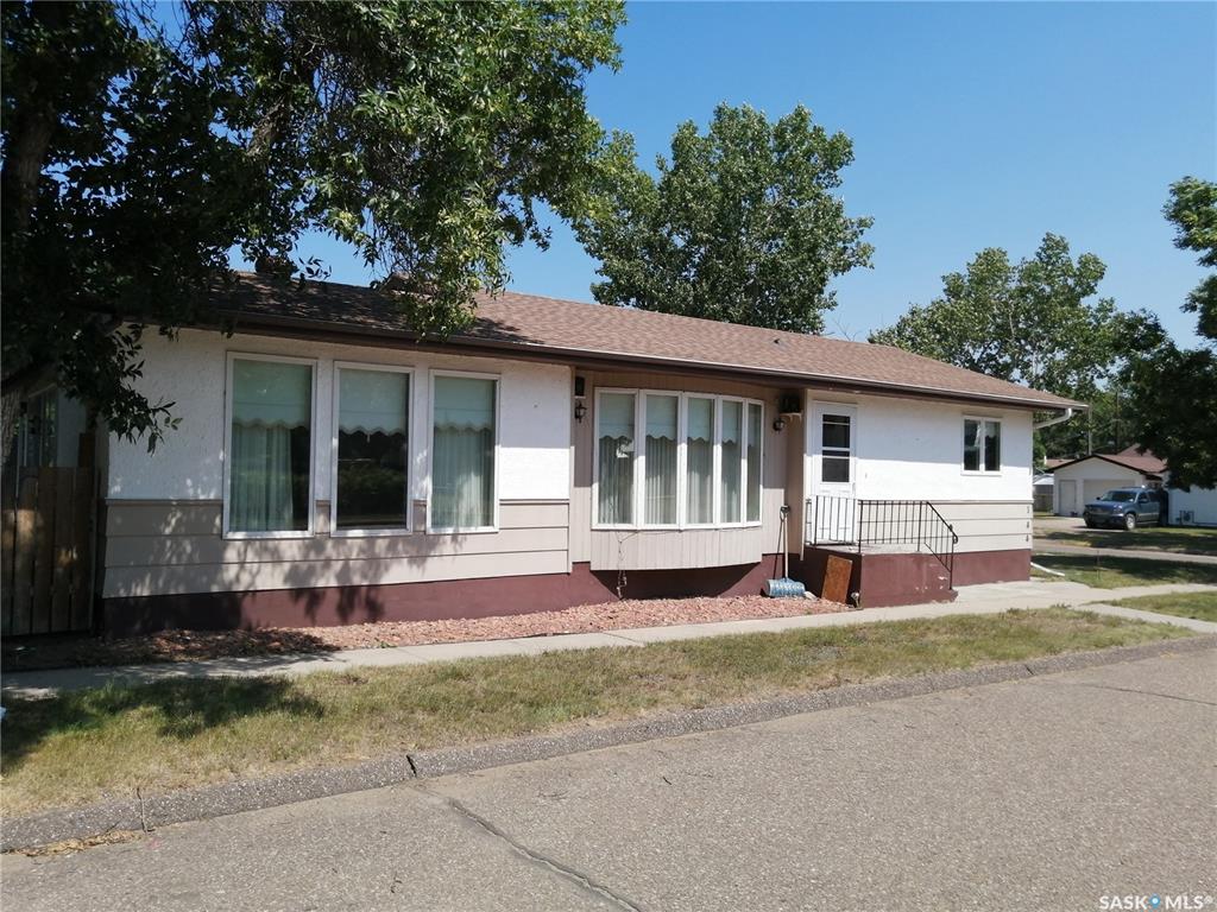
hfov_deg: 65.3
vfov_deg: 51.4
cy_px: 456
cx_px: 608
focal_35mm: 27
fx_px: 949
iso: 50
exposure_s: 1/1721
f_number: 1.8
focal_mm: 3.62
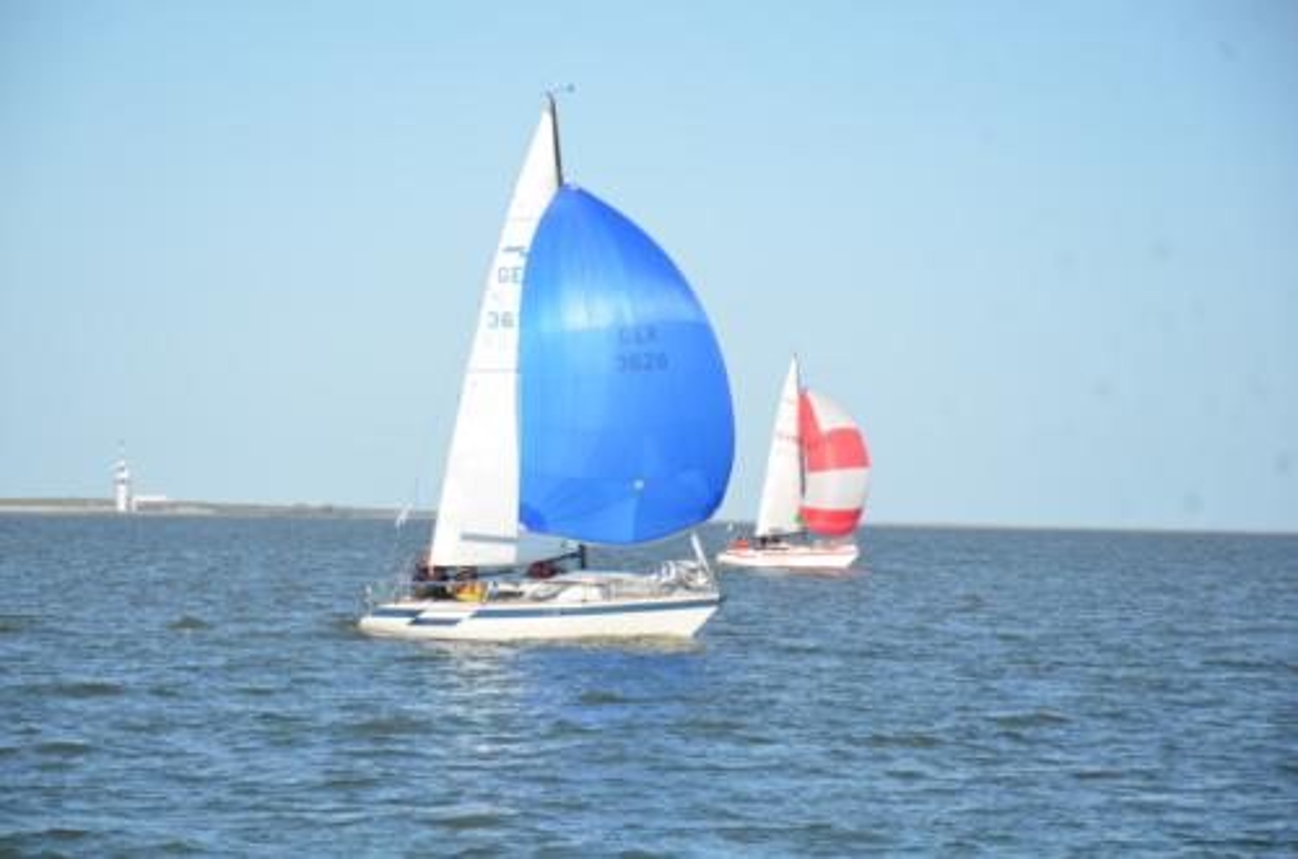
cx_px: 649
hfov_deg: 13.1
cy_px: 430
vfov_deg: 8.7
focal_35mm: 158
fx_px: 5666
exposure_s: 1/320
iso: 100
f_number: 9
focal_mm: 105
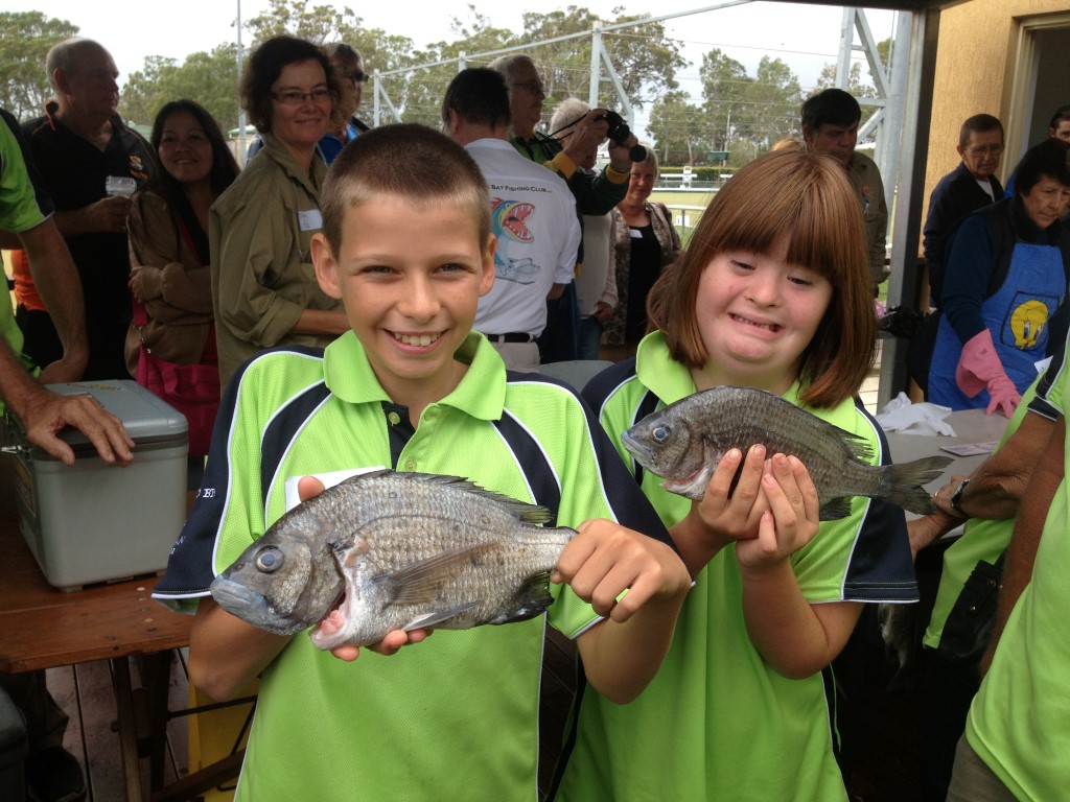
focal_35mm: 35
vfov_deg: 40.7
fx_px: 1082
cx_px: 535
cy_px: 401
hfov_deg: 52.6
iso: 50
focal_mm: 4.28
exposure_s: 1/282
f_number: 2.4
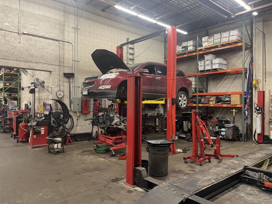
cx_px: 136
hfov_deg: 67.3
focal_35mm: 26
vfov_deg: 53.1
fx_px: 204
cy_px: 102
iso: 200
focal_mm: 5.1
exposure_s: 1/60
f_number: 1.6
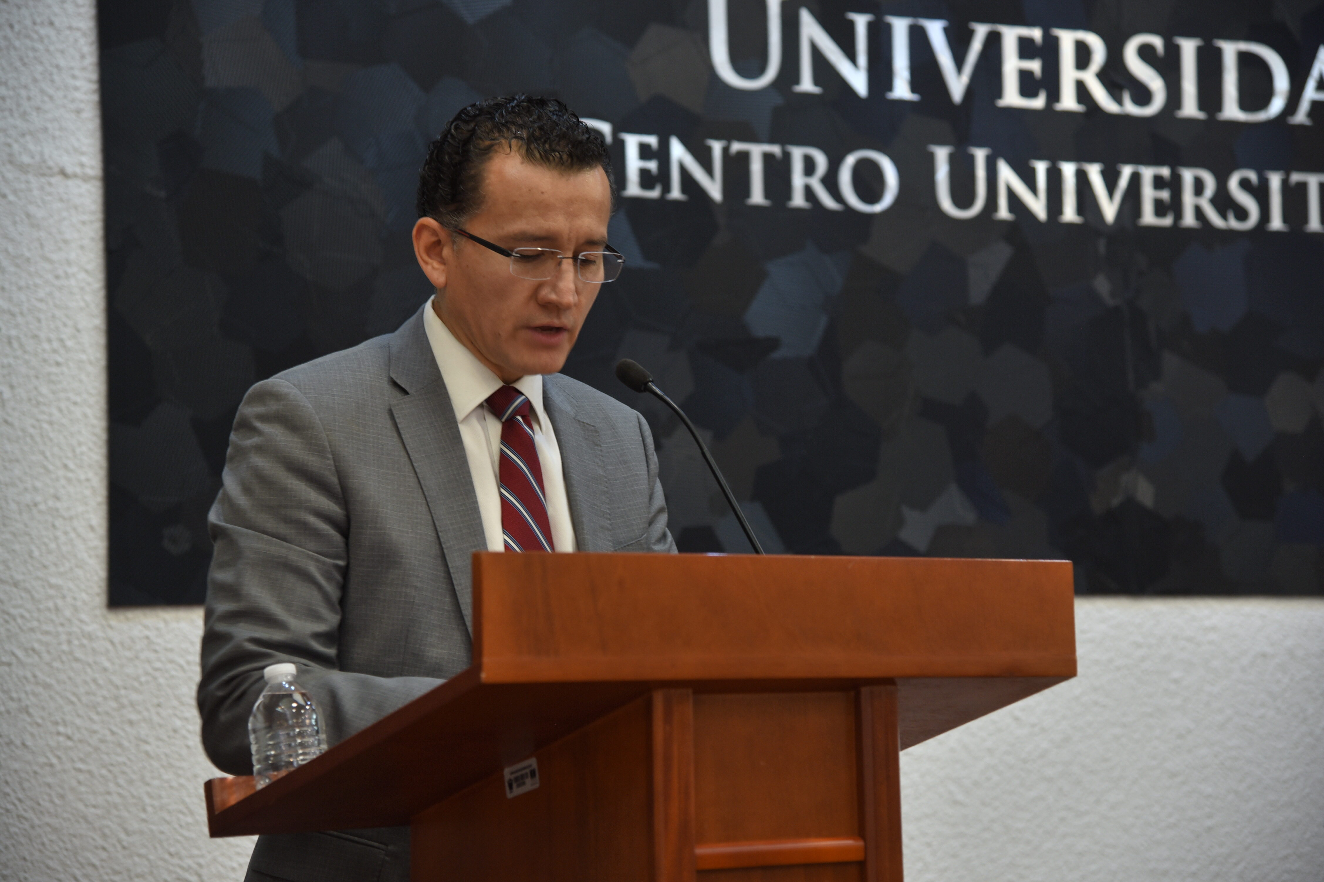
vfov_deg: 16.1
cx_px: 662
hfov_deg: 23.9
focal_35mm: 85
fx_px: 3126
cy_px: 441
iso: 500
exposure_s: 1/15
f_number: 4.5
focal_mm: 85
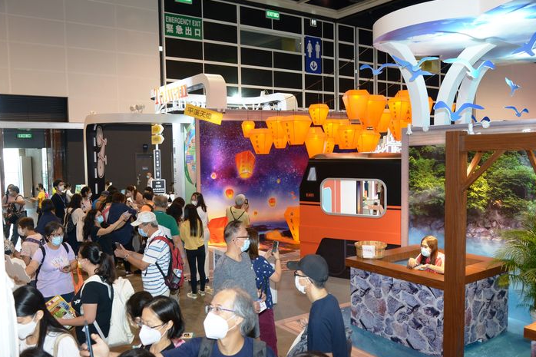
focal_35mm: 32
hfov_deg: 58.7
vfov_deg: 41.1
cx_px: 266
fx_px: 476
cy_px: 178
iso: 1000
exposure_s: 1/80
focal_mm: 31
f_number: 5
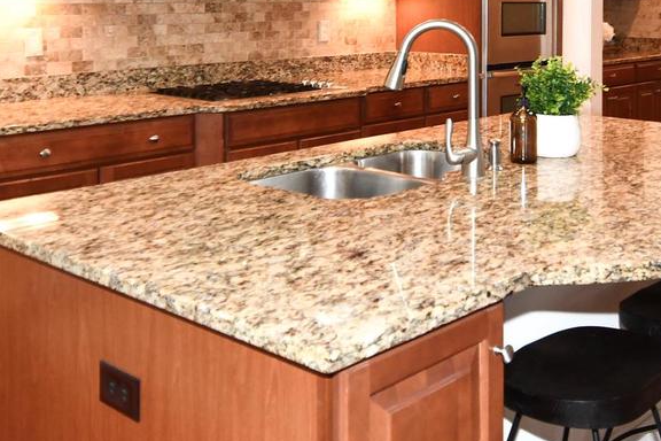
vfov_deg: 28.9
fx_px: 826
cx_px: 384
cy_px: 61
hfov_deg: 43.5
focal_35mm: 45
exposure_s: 1/60
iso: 800
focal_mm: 12
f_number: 4
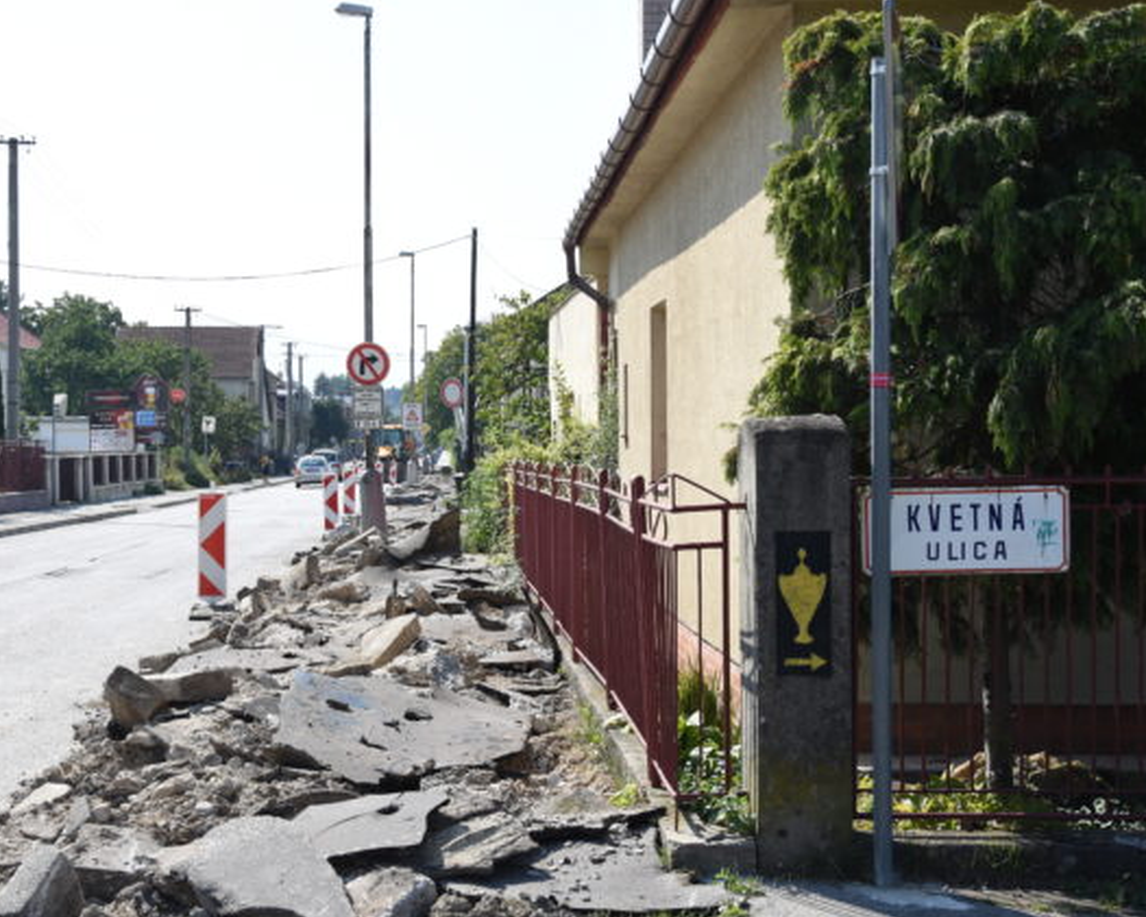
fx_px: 2035
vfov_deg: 25.4
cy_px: 502
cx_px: 464
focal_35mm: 60
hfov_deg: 31.4
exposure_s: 1/200
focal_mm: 32
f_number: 7.1
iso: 100
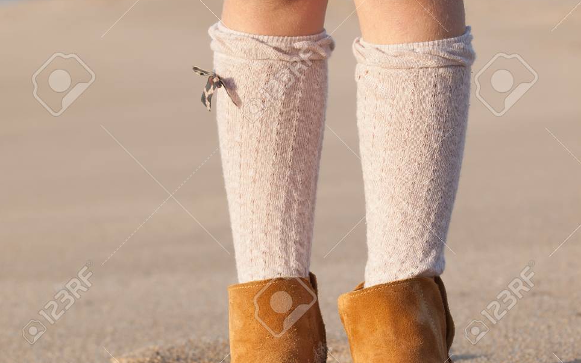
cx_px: 293
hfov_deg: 14.6
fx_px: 2264
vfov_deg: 9.2
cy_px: 191
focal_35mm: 143
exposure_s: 1/640
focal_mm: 50
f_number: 4
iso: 160
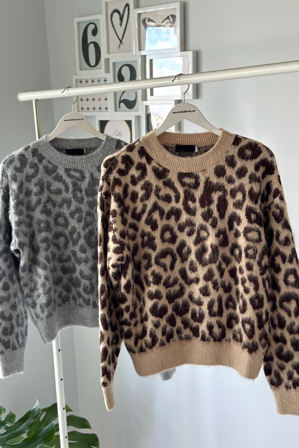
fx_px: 623
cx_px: 146
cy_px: 224
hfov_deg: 27.0
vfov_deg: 39.6
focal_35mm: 50
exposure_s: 1/107
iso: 125
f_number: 1.78
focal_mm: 6.86
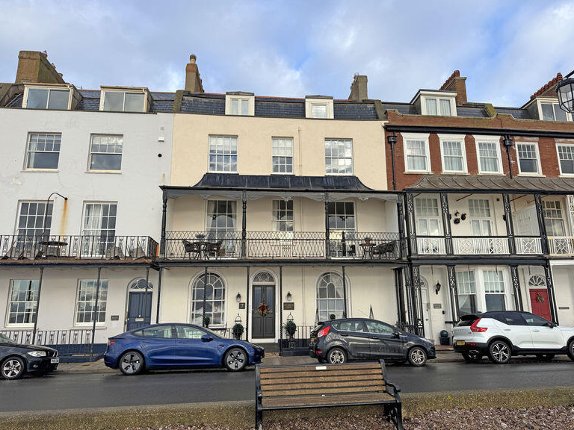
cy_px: 215
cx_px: 296
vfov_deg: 54.9
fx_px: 415
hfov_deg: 69.4
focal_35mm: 25
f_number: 1.78
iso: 80
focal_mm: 6.76
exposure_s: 1/2174
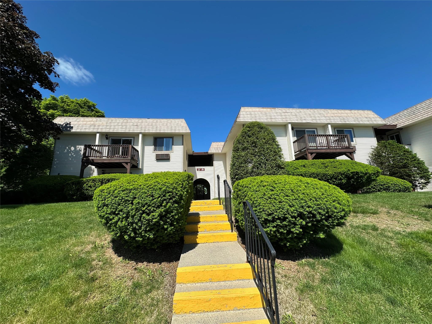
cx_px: 216
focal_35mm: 14
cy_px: 162
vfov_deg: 85.7
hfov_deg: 102.1
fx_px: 175
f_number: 2.2
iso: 50
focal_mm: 2.22
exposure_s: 1/2053
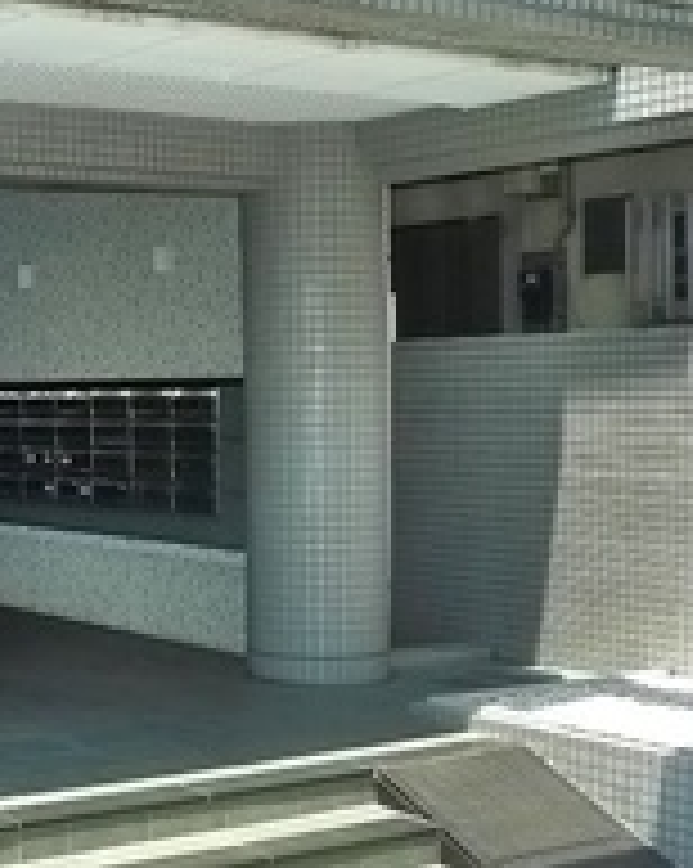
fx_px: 2183
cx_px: -117
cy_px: 447
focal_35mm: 85
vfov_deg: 22.5
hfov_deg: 17.3
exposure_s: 1/400
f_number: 3.5
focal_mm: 5.1
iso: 400
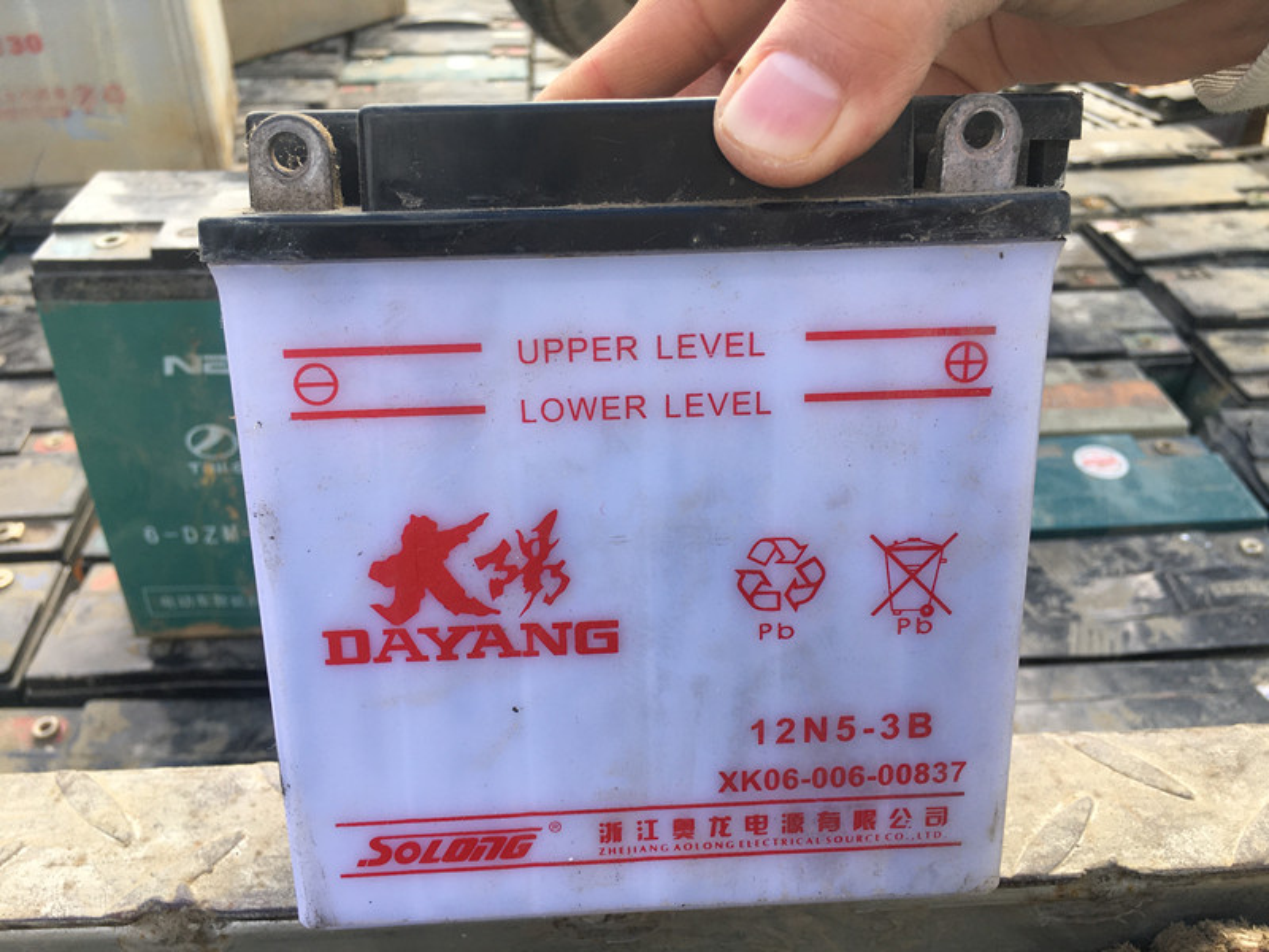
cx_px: 634
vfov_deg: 48.2
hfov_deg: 61.7
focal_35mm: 29
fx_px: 1063
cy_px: 476
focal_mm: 4.15
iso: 25
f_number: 2.2
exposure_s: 1/220
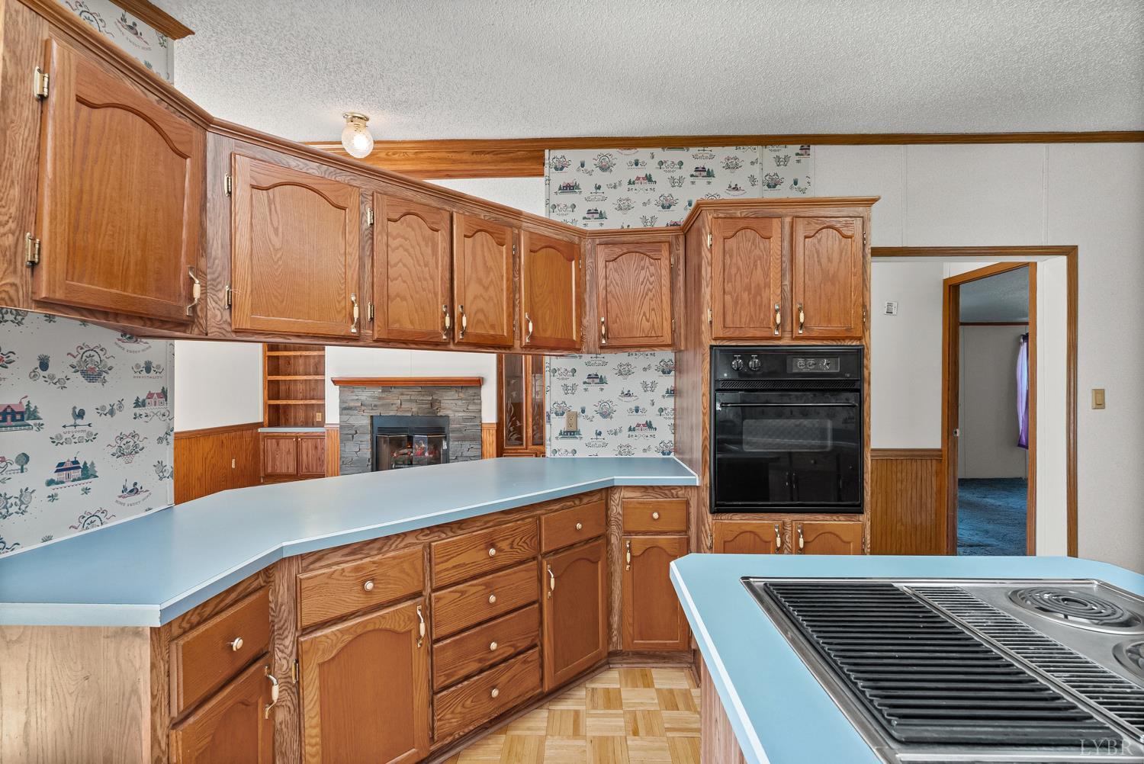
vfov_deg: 73.8
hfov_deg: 96.7
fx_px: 509
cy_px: 382
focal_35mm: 16
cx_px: 572
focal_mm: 16
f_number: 9
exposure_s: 1/10
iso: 2500
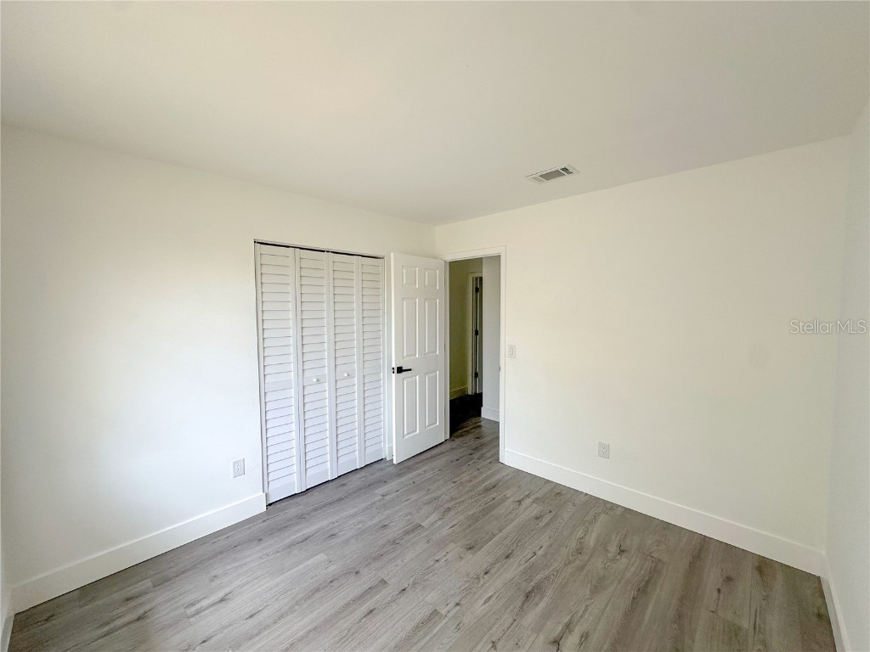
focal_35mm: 14
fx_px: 352
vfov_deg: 85.7
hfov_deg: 102.1
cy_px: 326
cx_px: 435
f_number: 2.2
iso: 125
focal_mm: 2.22
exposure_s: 1/100
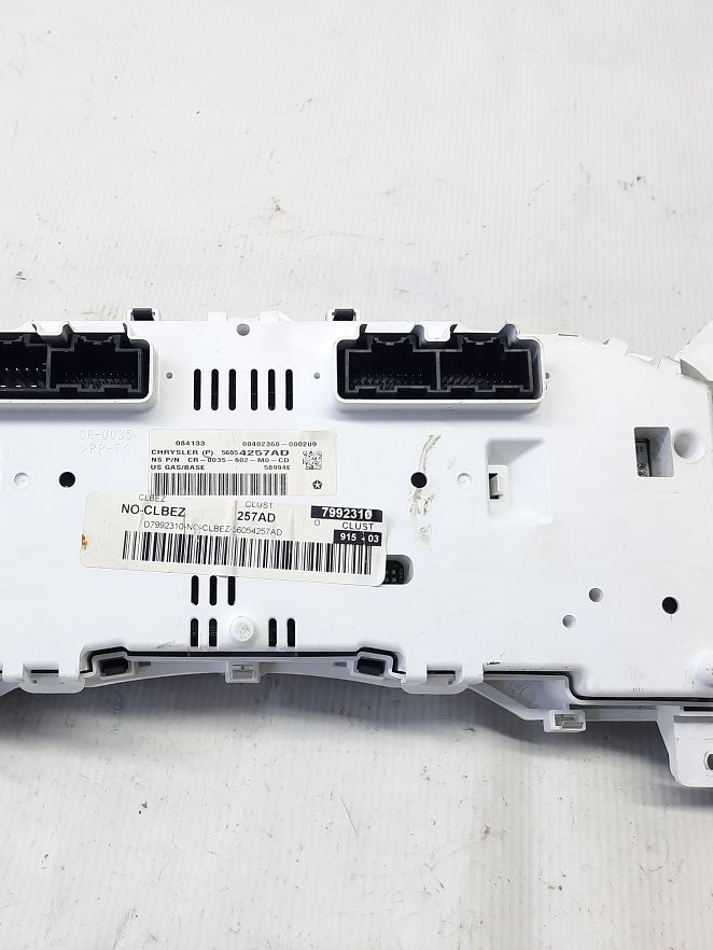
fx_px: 933
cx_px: 242
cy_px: 466
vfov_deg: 53.9
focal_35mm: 34
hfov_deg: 41.3
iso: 64
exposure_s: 1/50
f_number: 2
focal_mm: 4.6
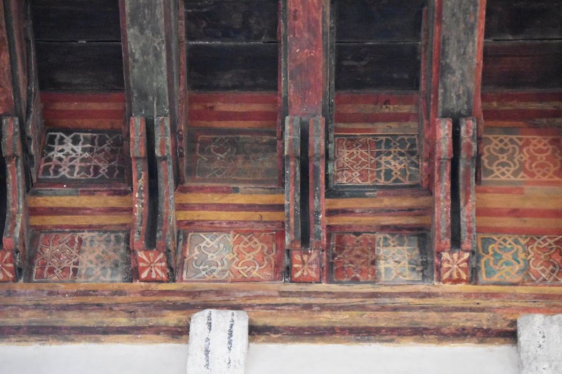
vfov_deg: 11.4
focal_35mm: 120
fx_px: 1873
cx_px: 281
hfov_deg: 17.1
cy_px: 187
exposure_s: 1/125
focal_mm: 80
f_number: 4.5
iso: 12800
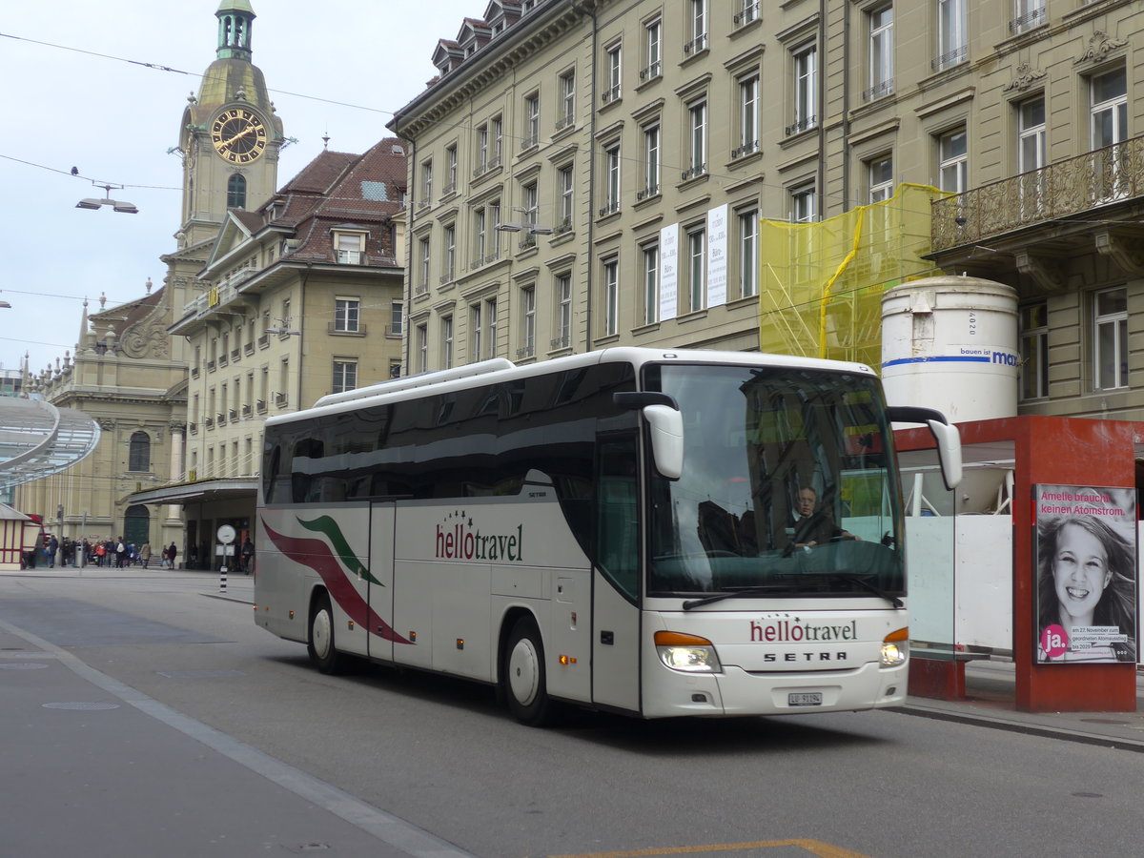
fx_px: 1719
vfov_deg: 28.0
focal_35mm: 52
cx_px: 572
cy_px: 429
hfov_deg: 36.8
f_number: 3.3
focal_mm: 10.7
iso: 80
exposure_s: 1/250
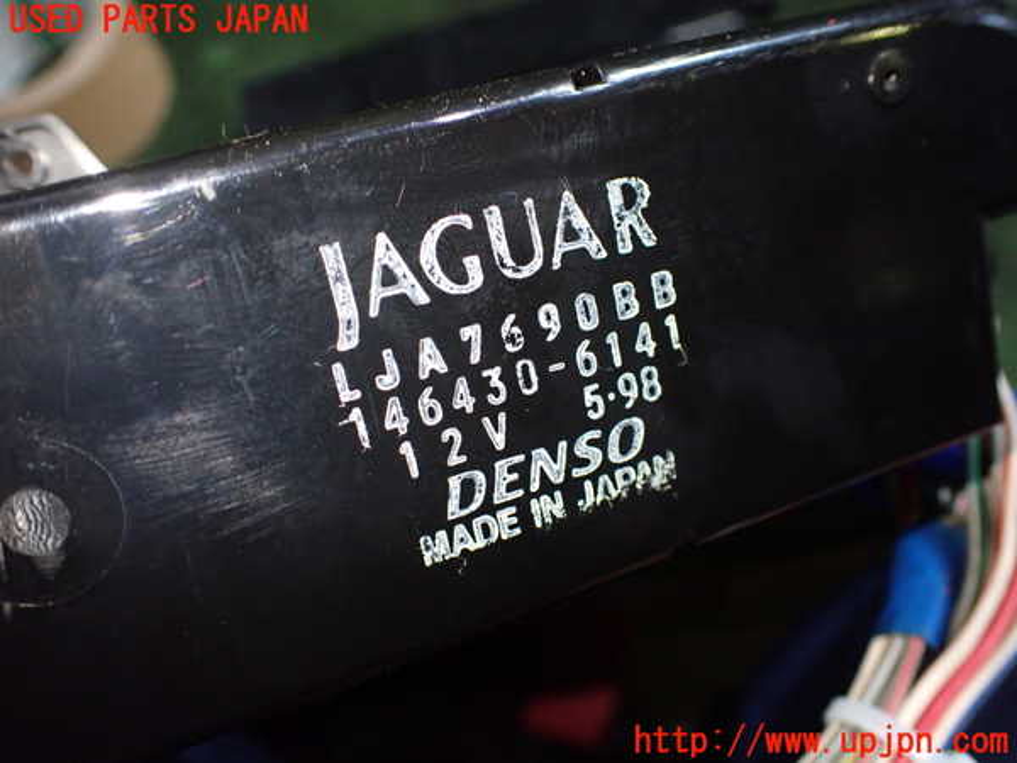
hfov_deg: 60.0
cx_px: 508
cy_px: 382
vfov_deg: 46.8
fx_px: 881
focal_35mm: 30
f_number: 2.3
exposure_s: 1/125
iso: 800
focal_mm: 5.4
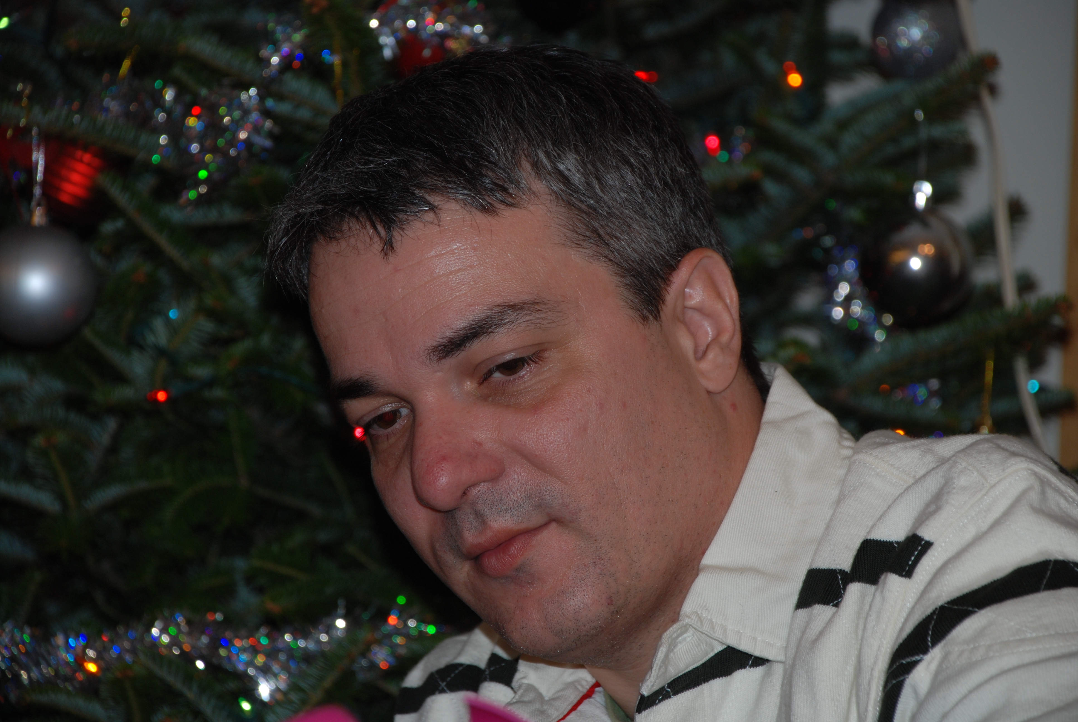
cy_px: 361
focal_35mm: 168
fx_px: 5037
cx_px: 539
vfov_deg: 8.2
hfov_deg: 12.2
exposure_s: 1/60
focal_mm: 112
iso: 200
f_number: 5.6
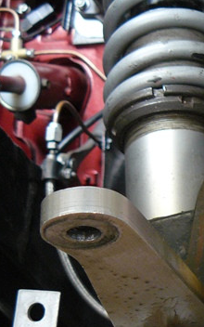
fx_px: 712
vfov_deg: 25.8
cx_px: 294
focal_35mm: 80
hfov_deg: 15.2
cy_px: 202
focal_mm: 6
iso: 200
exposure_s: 1/20
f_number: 2.8
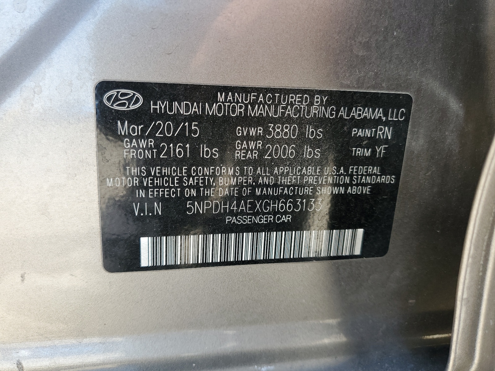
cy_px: 186
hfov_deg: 67.3
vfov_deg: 53.1
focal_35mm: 26
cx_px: 248
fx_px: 372
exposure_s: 1/256
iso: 50
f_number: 1.5
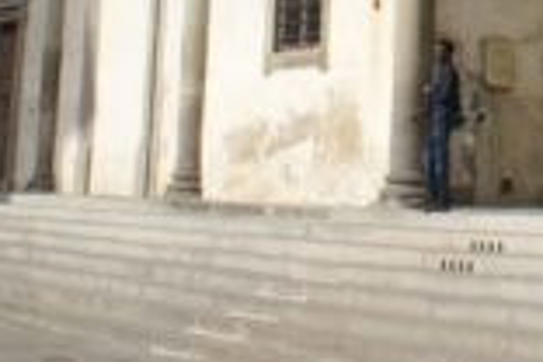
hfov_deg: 19.0
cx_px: 571
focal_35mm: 104
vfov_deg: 12.4
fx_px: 1569
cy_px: -223
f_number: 10
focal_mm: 18
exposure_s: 1/160
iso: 100
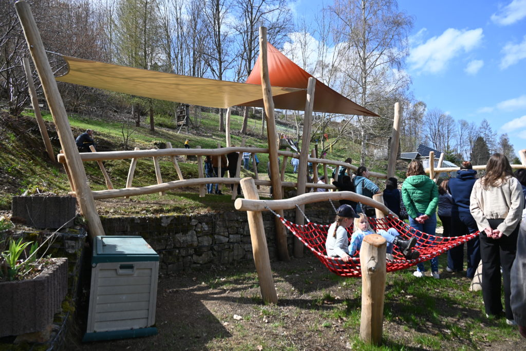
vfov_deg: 53.1
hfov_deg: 73.7
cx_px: 263
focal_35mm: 24
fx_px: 351
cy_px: 176
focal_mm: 24
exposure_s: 1/250
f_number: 5.6
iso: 100
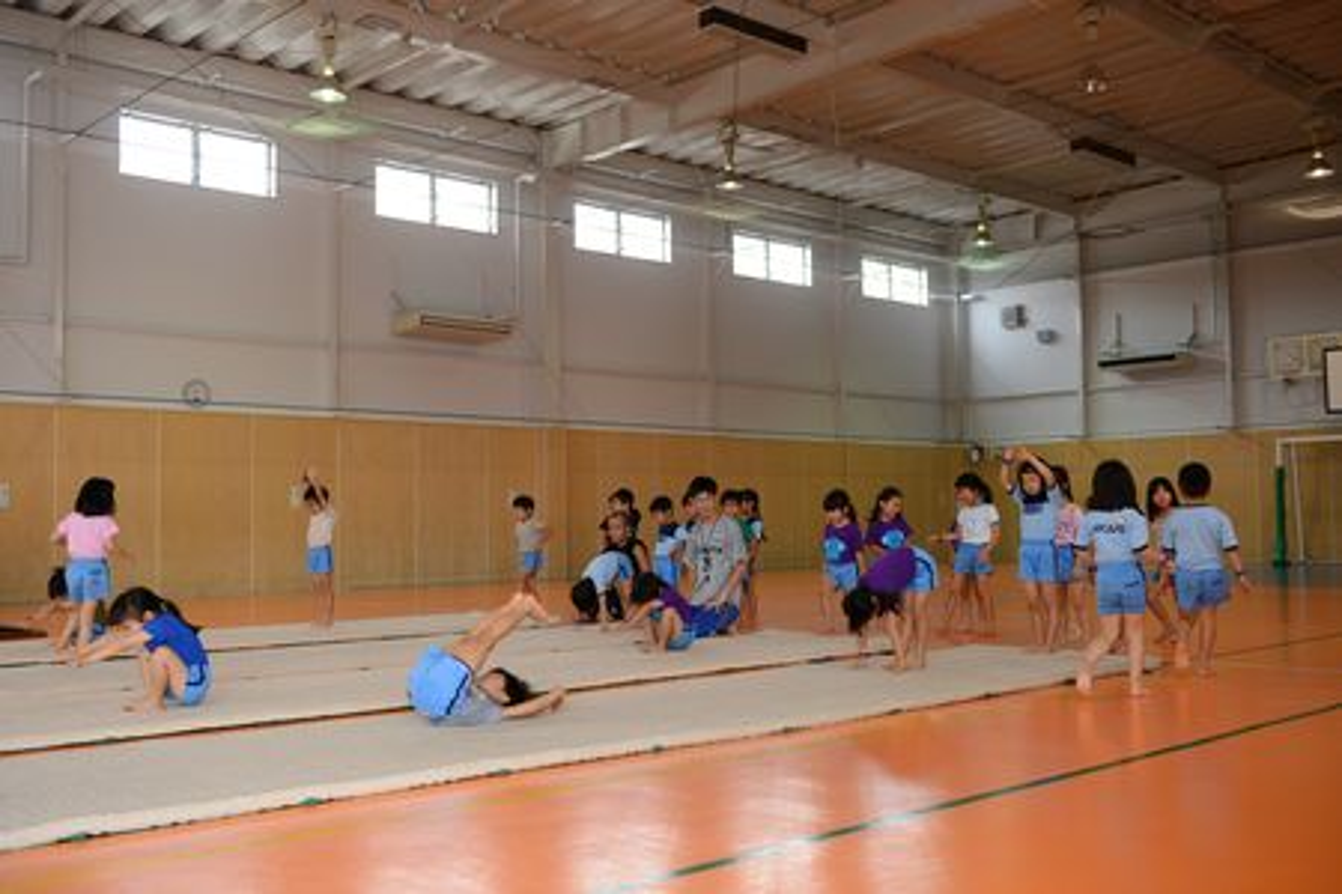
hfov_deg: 53.1
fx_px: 1342
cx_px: 671
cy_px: 447
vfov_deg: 36.9
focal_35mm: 36
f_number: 3.5
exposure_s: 1/320
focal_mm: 36
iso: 800
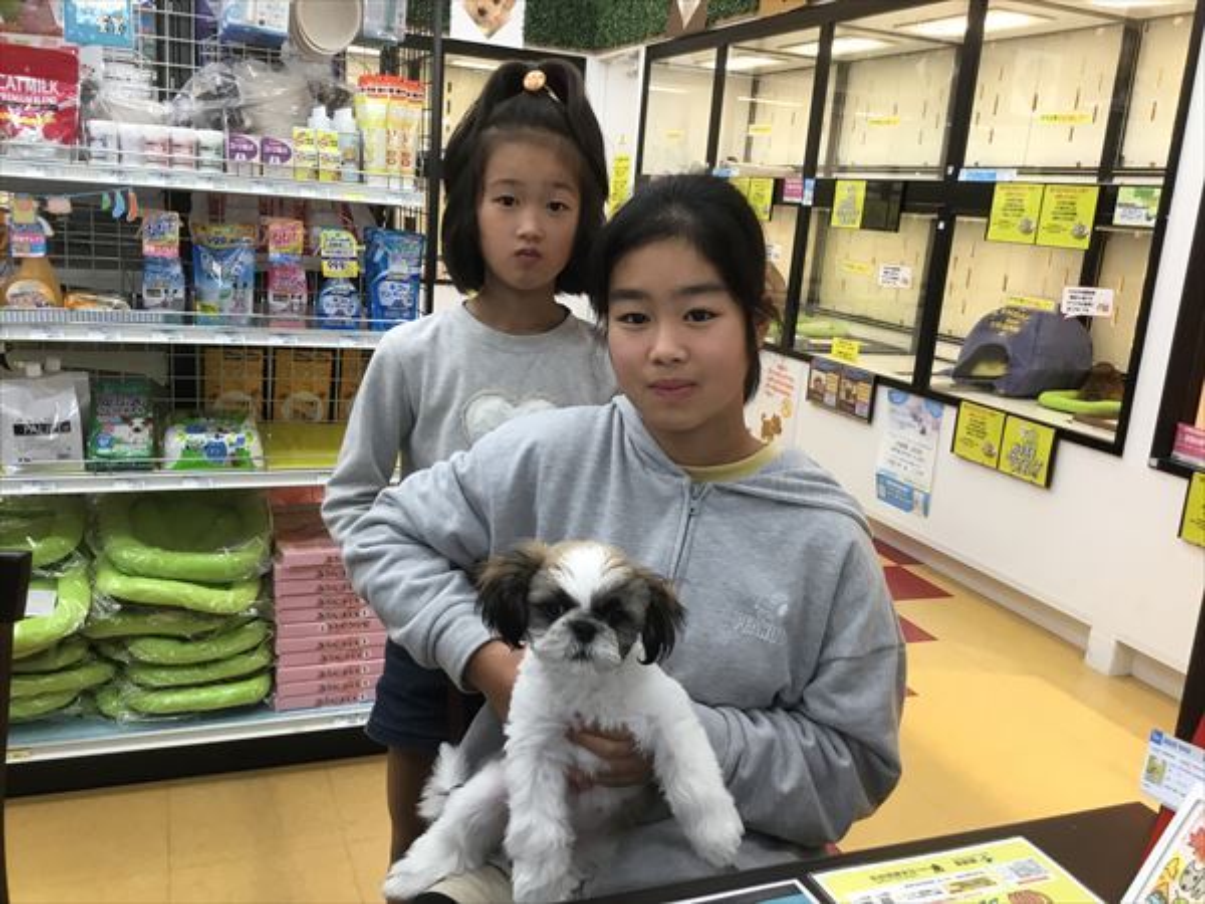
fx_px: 1079
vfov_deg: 45.4
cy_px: 452
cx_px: 602
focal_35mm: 31
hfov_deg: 58.4
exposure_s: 1/30
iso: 50
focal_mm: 3.3
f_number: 2.4
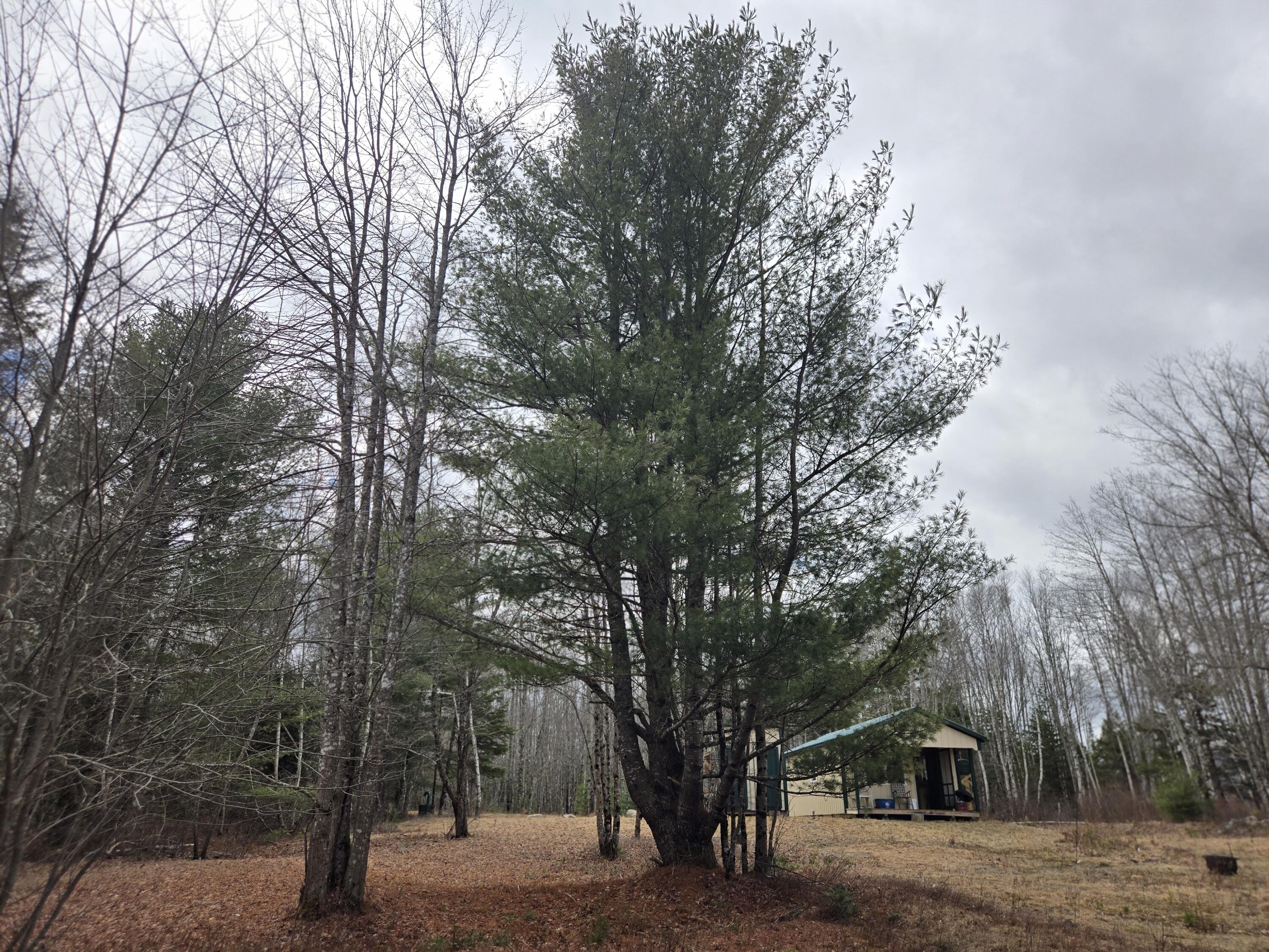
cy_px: 476
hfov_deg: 73.9
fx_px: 843
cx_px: 634
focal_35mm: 23
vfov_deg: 58.9
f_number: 1.8
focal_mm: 5.4
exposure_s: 1/3009
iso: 25
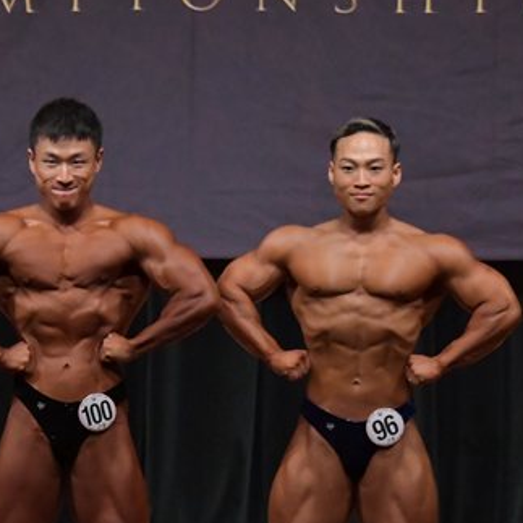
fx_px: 7846
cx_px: 57
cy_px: 382
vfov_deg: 3.8
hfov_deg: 3.8
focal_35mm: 459
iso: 6400
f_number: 5.6
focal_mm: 150
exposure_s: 1/400
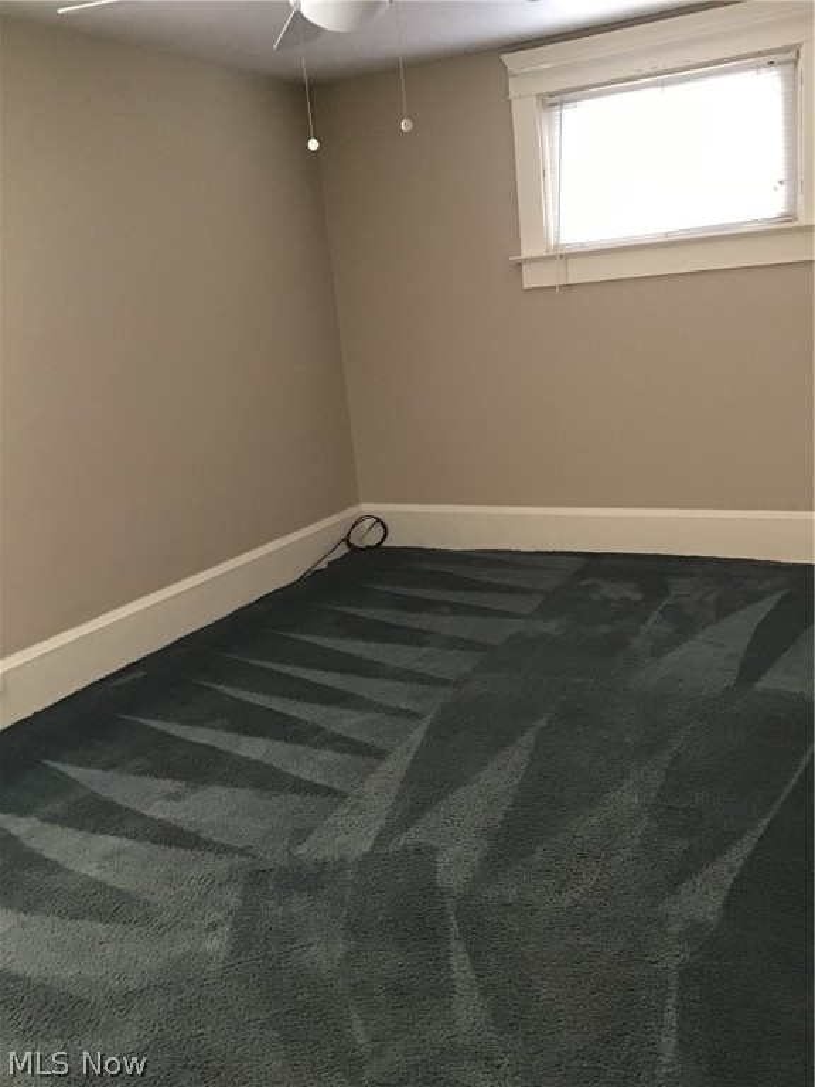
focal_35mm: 31
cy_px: 544
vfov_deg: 58.4
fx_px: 973
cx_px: 408
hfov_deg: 45.4
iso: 200
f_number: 2.4
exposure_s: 1/24
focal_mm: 3.3
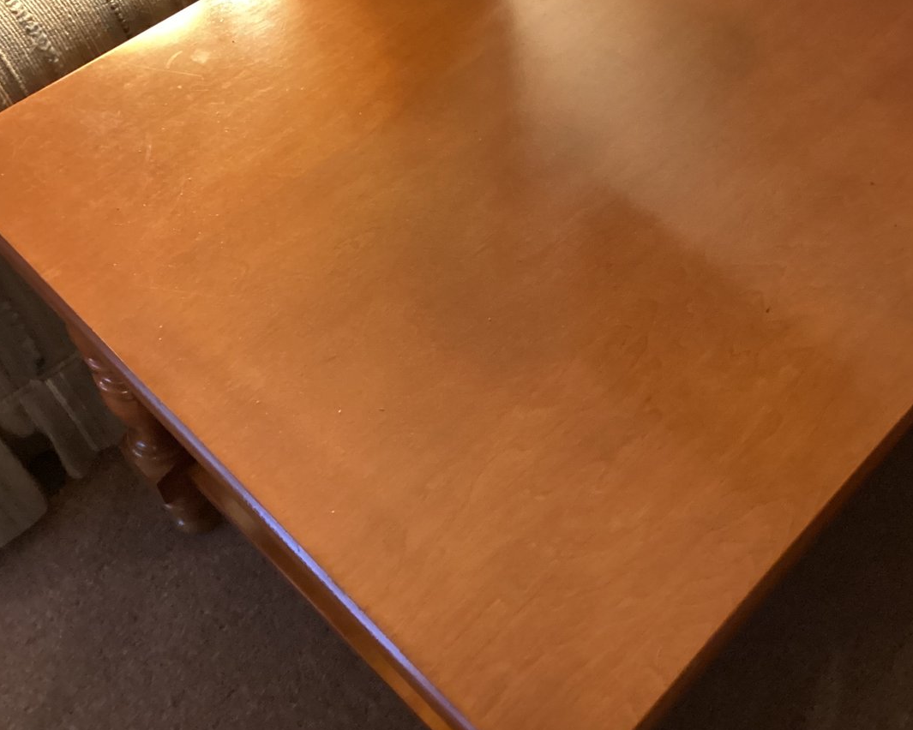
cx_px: 558
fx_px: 1162
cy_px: 248
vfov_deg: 34.6
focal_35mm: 43
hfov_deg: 42.6
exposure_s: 1/25
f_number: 2.4
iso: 400
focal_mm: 3.3
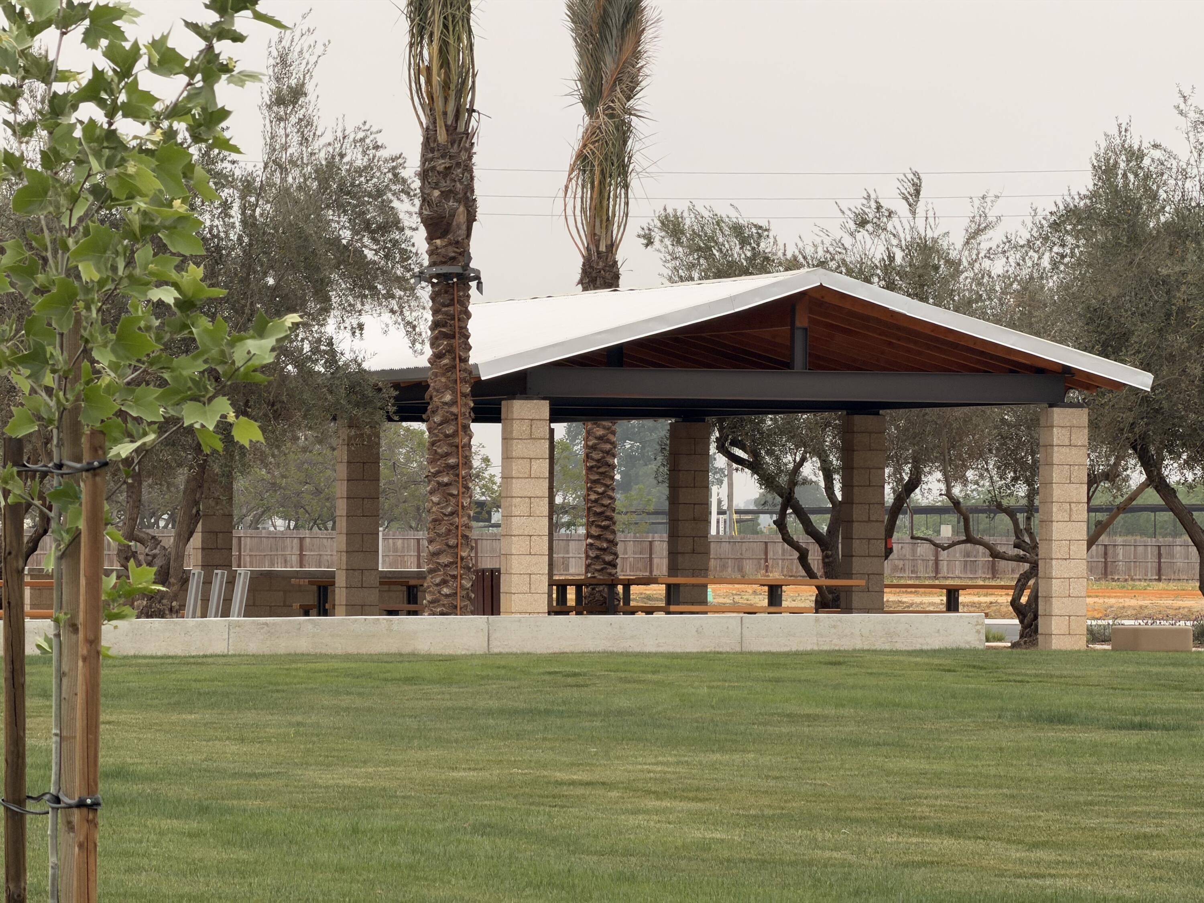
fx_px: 6956
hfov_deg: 9.9
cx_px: 602
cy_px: 452
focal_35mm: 200
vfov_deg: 7.4
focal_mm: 16.89
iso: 40
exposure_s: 1/639
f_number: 2.8
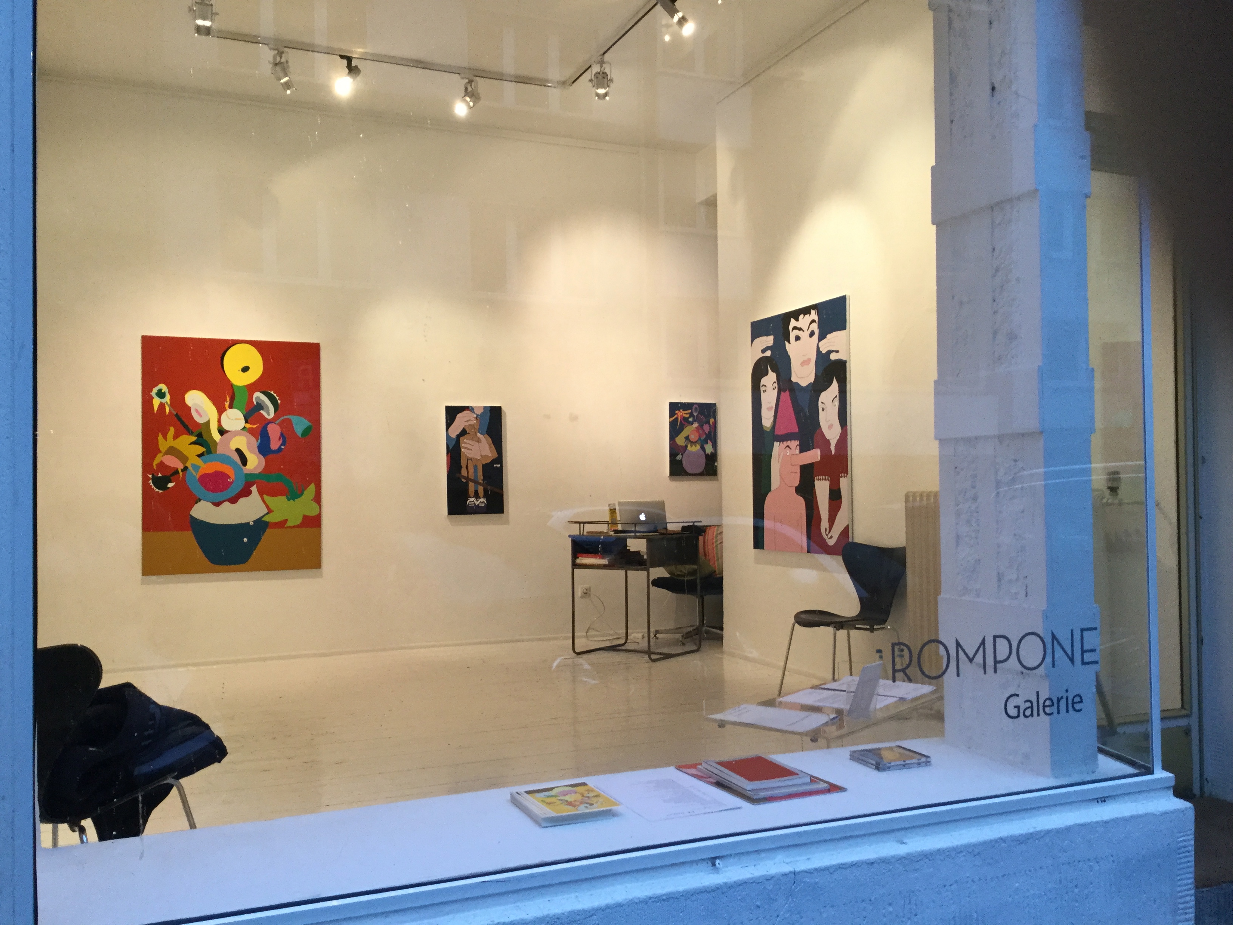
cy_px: 462
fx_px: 1104
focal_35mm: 31
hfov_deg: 58.4
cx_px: 616
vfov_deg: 45.4
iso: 125
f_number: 2.4
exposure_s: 1/33
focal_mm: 3.3
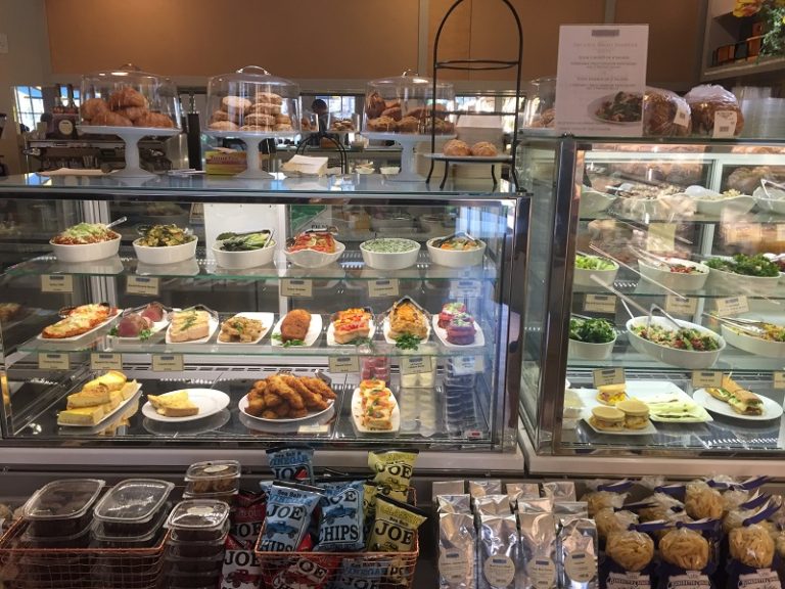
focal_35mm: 29
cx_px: 392
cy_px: 294
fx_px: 658
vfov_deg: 48.2
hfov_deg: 61.7
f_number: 2.2
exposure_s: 1/30
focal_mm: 4.15
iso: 32
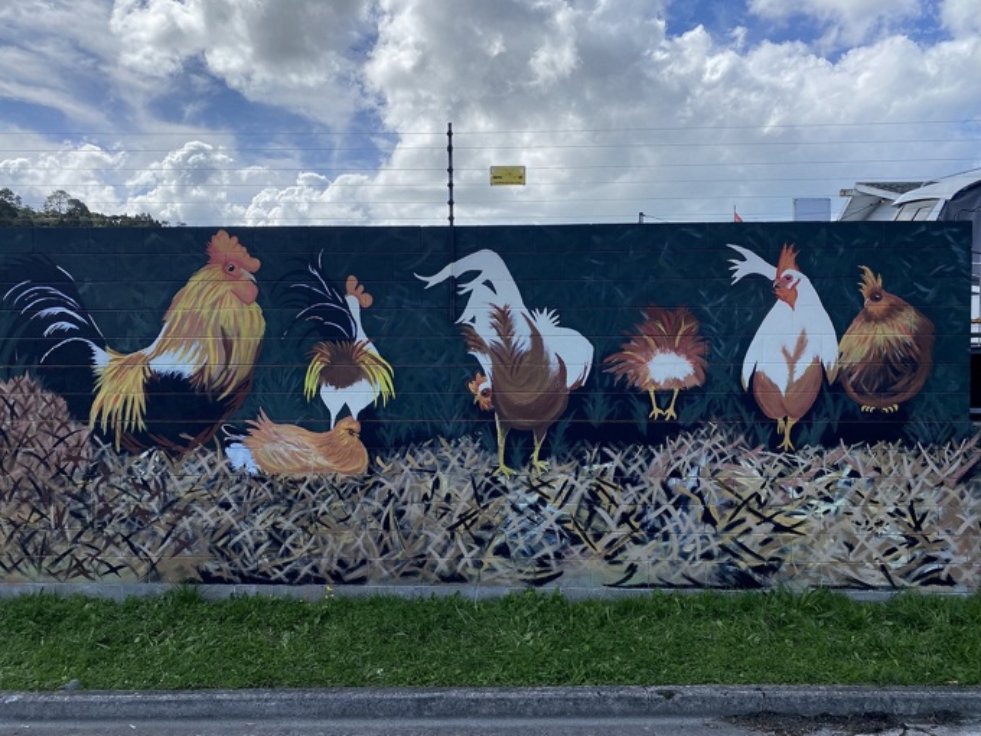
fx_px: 737
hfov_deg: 67.3
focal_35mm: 26
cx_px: 490
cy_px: 368
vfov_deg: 53.1
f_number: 1.8
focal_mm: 4.25
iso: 32
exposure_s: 1/3401
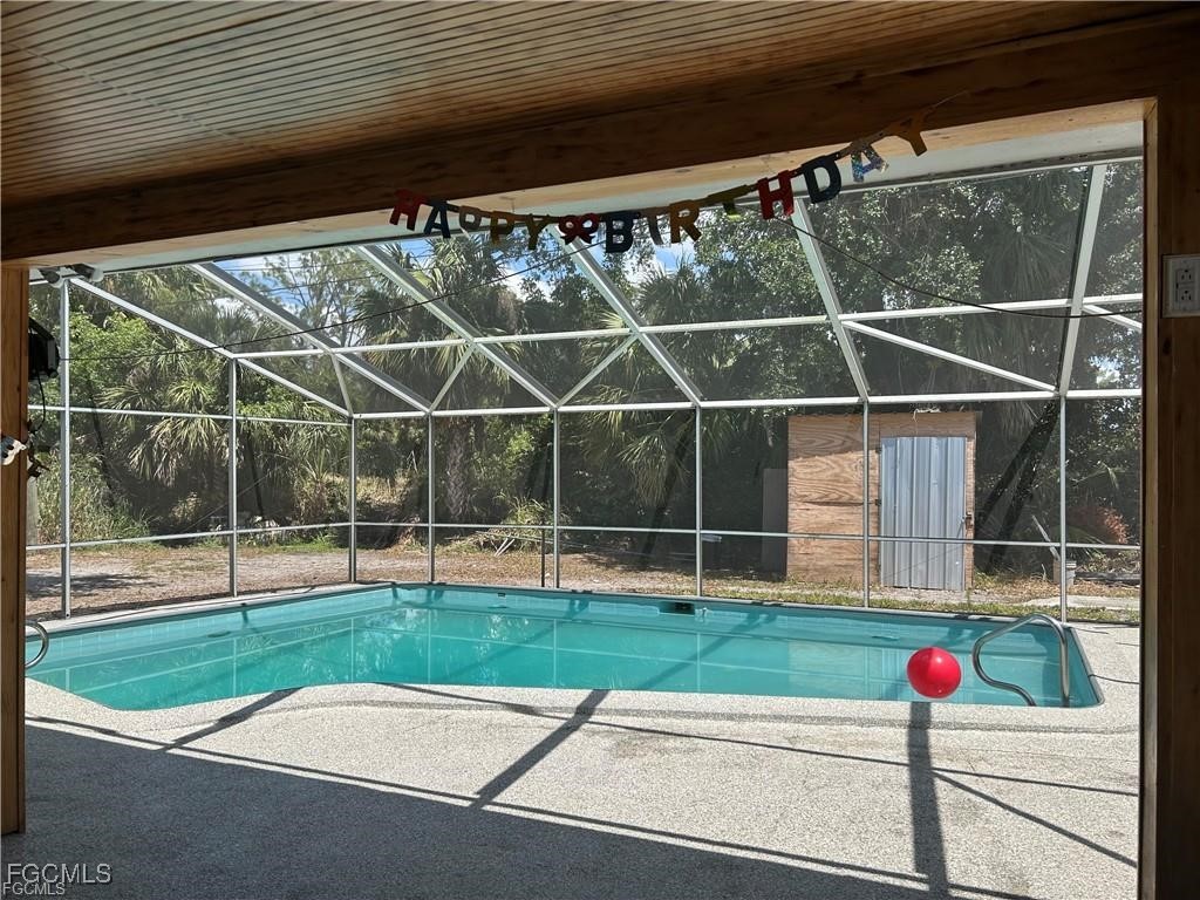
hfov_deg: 67.3
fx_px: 901
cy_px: 450
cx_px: 600
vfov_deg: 53.1
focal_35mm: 26
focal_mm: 5.7
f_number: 1.5
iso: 50
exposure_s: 1/2008
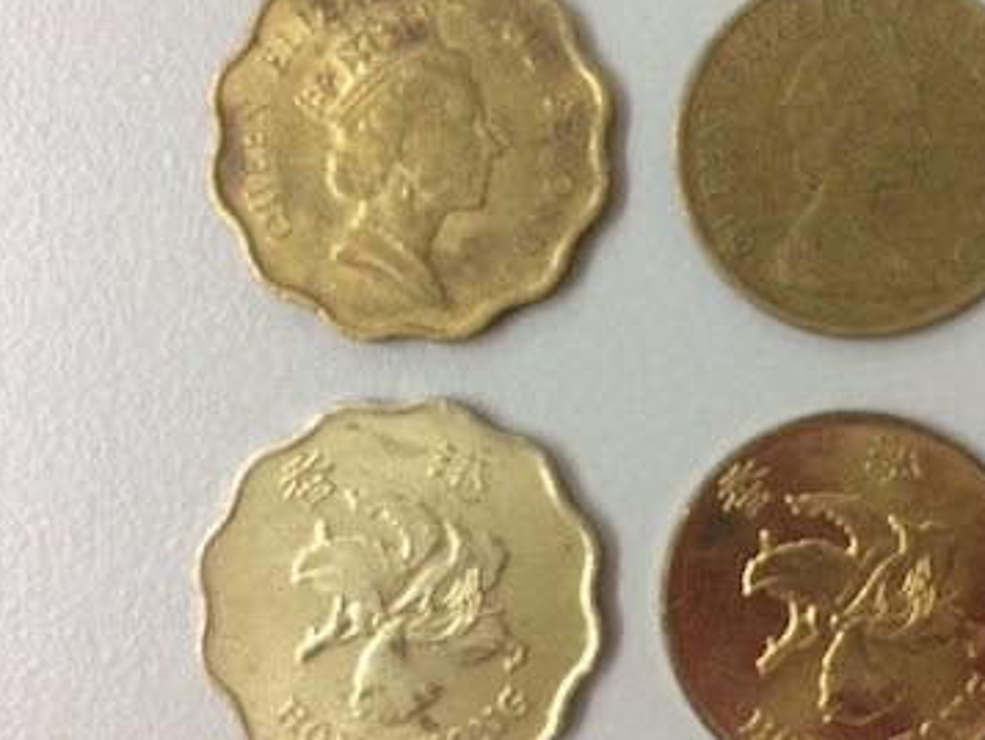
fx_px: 1082
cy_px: 369
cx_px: 629
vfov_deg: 37.7
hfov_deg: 48.4
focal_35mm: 38
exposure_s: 1/33
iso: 80
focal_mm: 4.15
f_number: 2.2
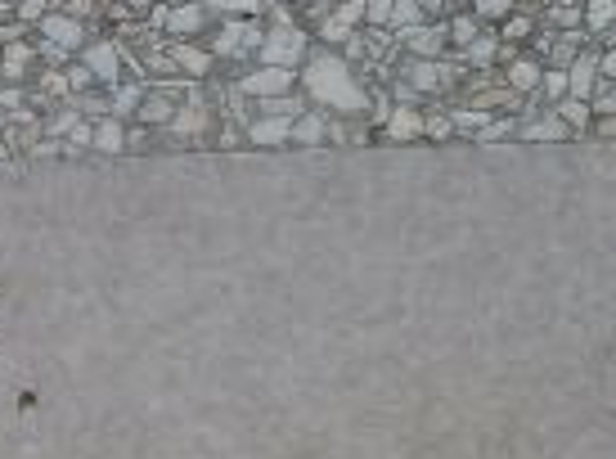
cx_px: -463
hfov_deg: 6.2
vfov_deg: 4.6
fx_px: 5573
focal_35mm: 314
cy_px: 972
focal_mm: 11
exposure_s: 1/100
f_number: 4.1
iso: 80
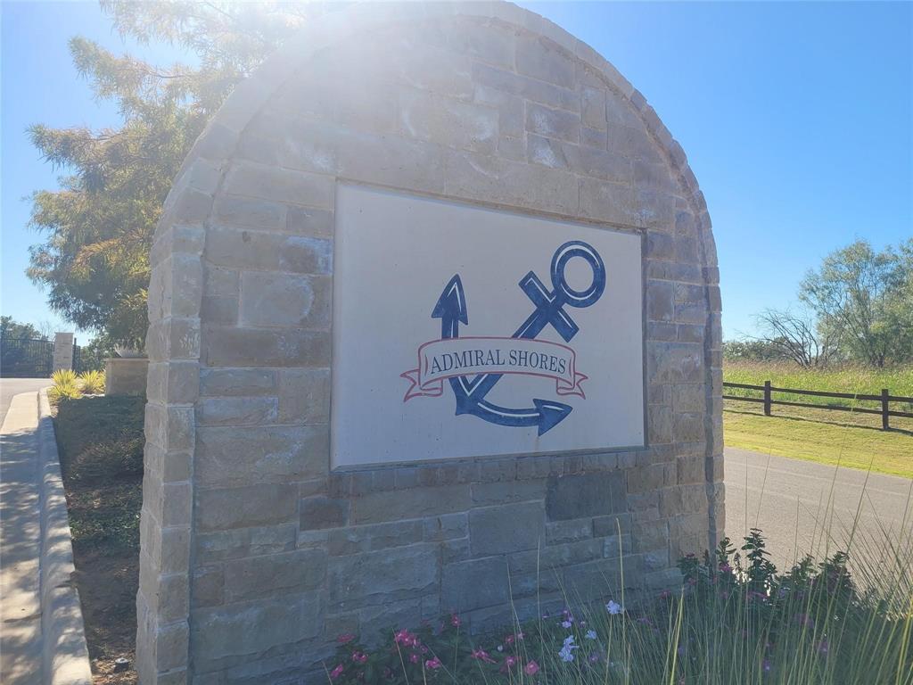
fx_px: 686
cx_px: 456
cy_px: 342
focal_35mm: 26
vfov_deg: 53.1
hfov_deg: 67.3
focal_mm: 5.4
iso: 40
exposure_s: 1/1571
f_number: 1.8
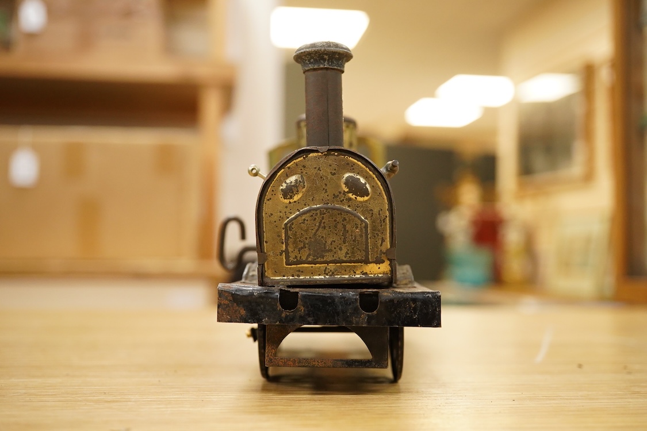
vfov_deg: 29.9
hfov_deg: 43.6
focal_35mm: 45
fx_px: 809
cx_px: 324
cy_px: 216
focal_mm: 30
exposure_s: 1/160
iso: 2500
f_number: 7.1
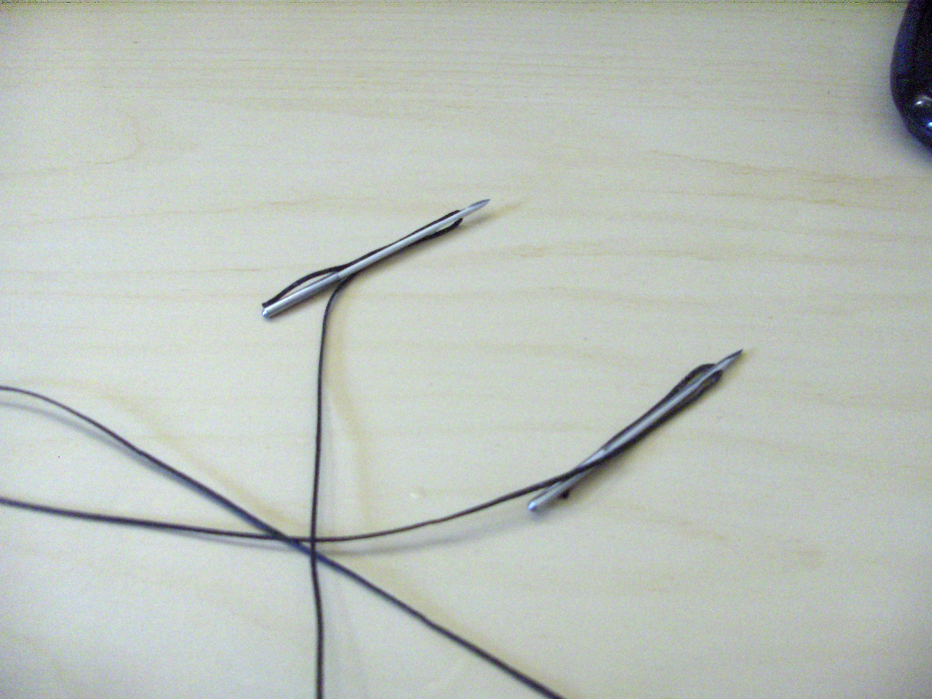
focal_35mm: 35
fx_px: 942
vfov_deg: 40.7
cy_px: 350
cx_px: 466
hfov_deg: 52.6
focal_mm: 5.8
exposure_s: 1/56.2
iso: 200
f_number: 2.6
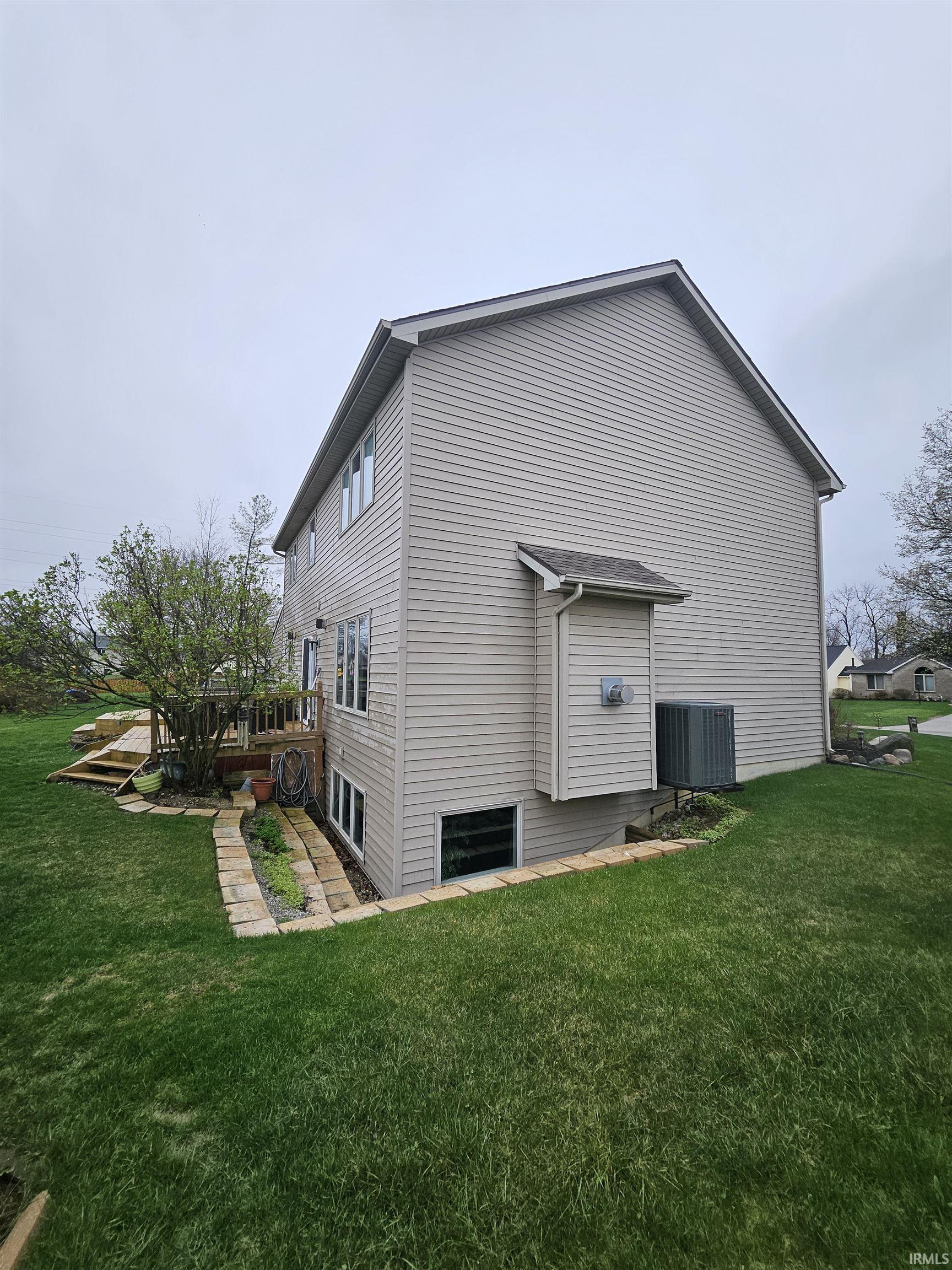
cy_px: 635
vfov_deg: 106.2
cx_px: 476
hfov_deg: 89.9
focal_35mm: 13
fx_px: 477
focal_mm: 1.74
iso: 50
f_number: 2.2
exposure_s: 1/211
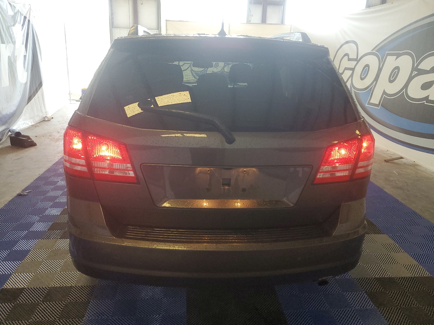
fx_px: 326
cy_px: 162
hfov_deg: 67.3
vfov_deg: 53.1
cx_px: 217
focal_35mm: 26
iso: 177
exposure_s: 1/60.2
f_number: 1.5
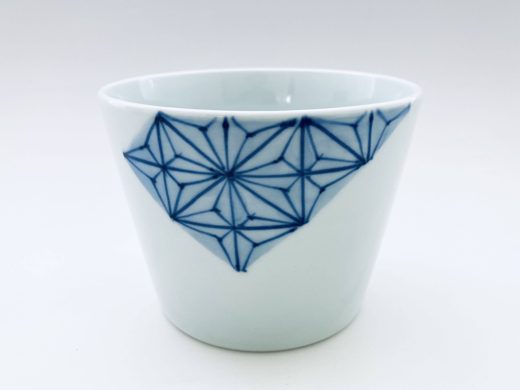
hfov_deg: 63.4
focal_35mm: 28
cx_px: 260
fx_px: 421
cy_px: 195
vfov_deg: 49.7
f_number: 1.8
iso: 80
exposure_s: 1/60
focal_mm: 3.99
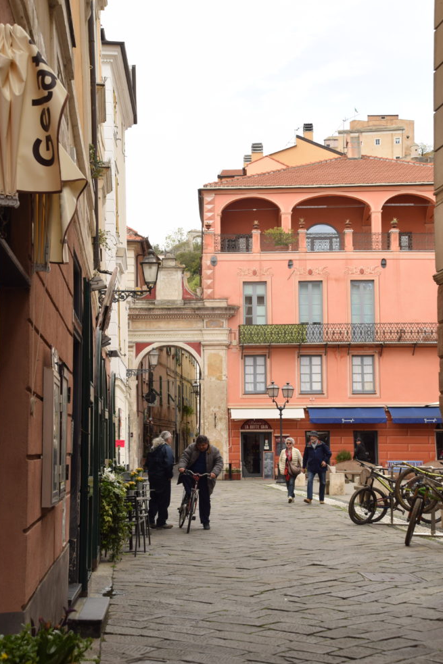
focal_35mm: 58
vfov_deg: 34.5
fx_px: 1071
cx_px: 219
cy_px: 332
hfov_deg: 23.4
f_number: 8
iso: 200
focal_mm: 38
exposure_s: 1/160
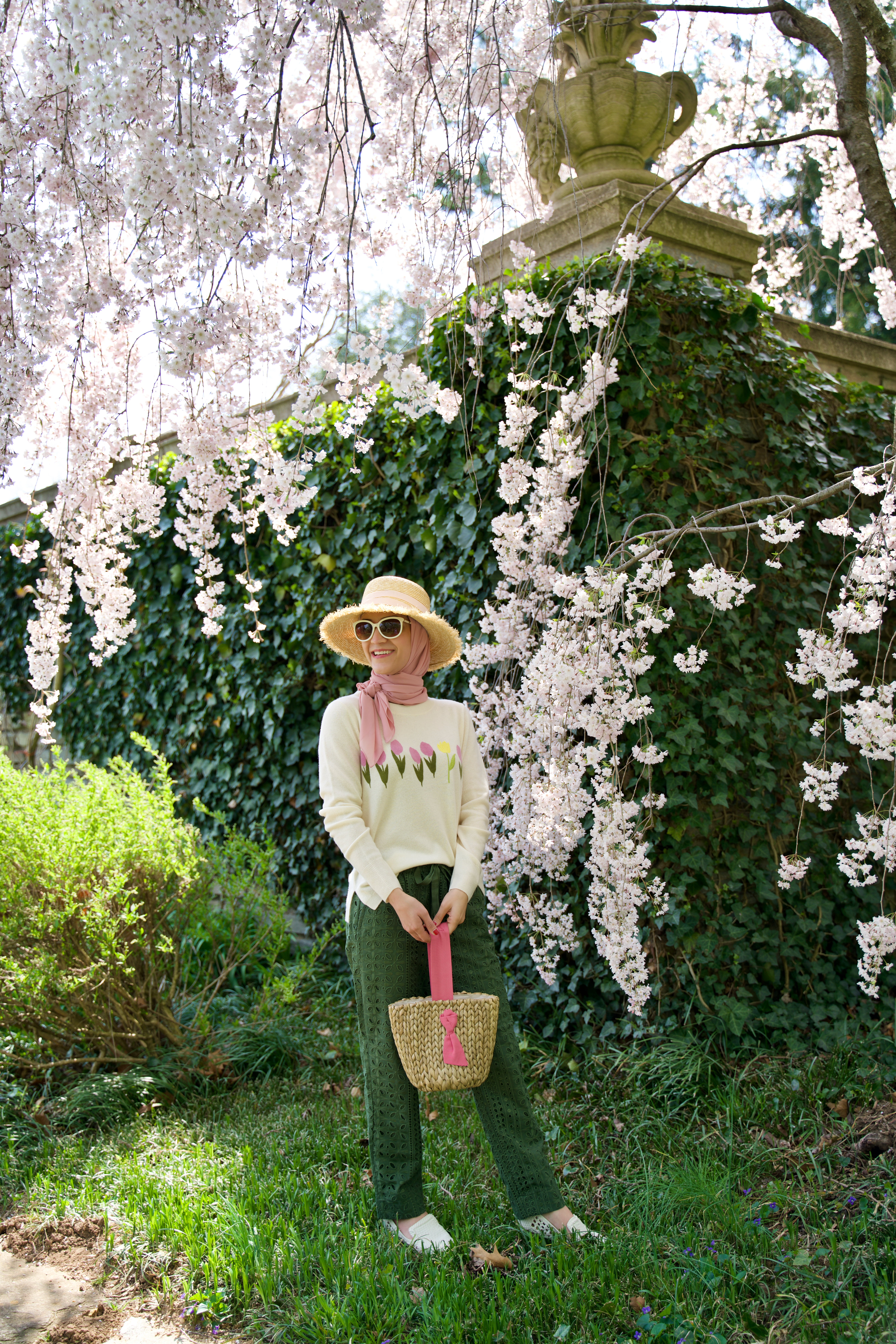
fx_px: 1343
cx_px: 448
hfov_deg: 36.9
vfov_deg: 53.1
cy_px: 672
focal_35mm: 36
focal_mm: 36
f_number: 3.2
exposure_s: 1/320
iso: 100
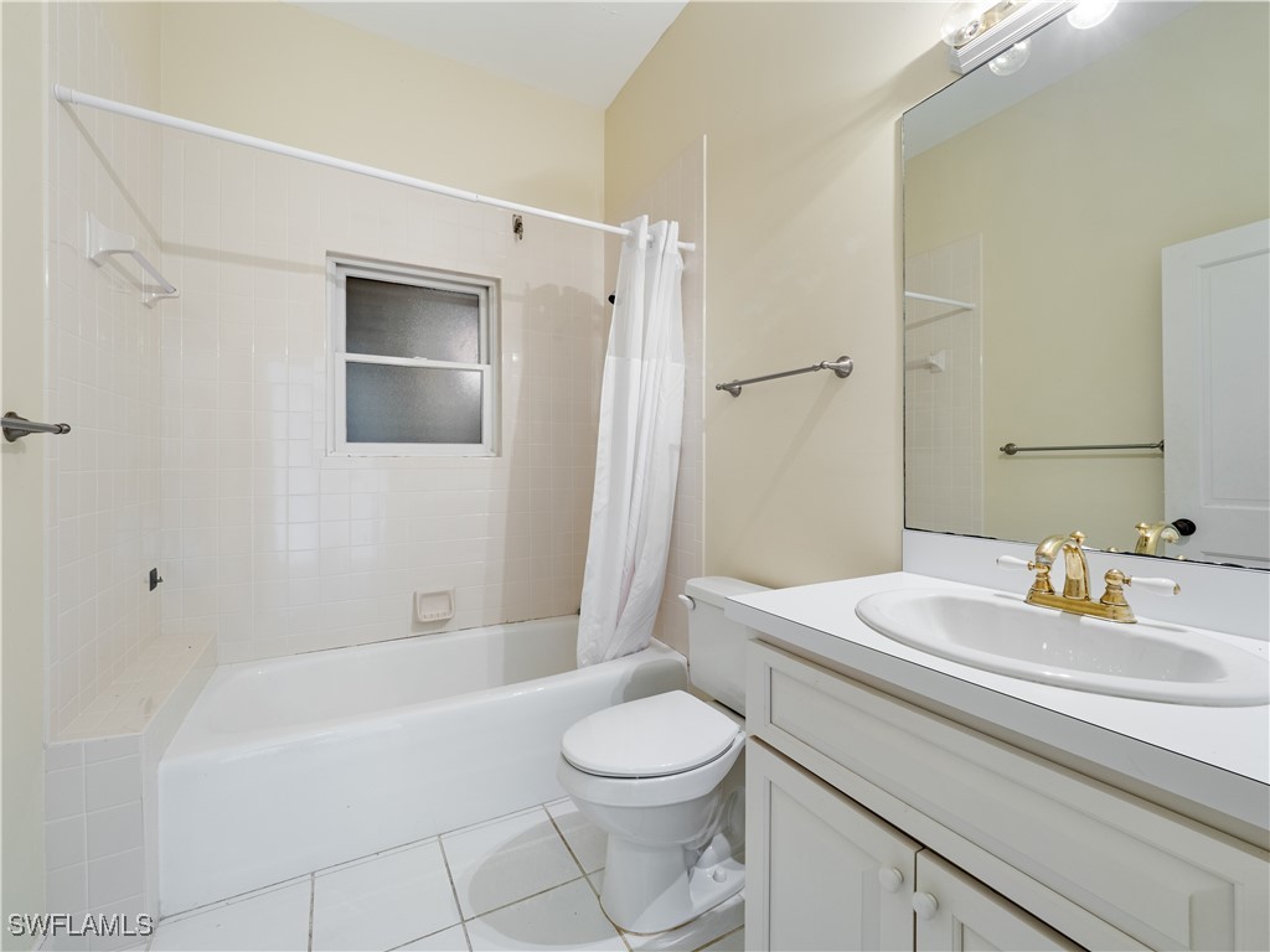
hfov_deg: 102.1
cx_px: 635
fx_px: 514
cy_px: 476
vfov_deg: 85.7
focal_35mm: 14
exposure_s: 1.6
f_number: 7.1
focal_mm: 7
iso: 200
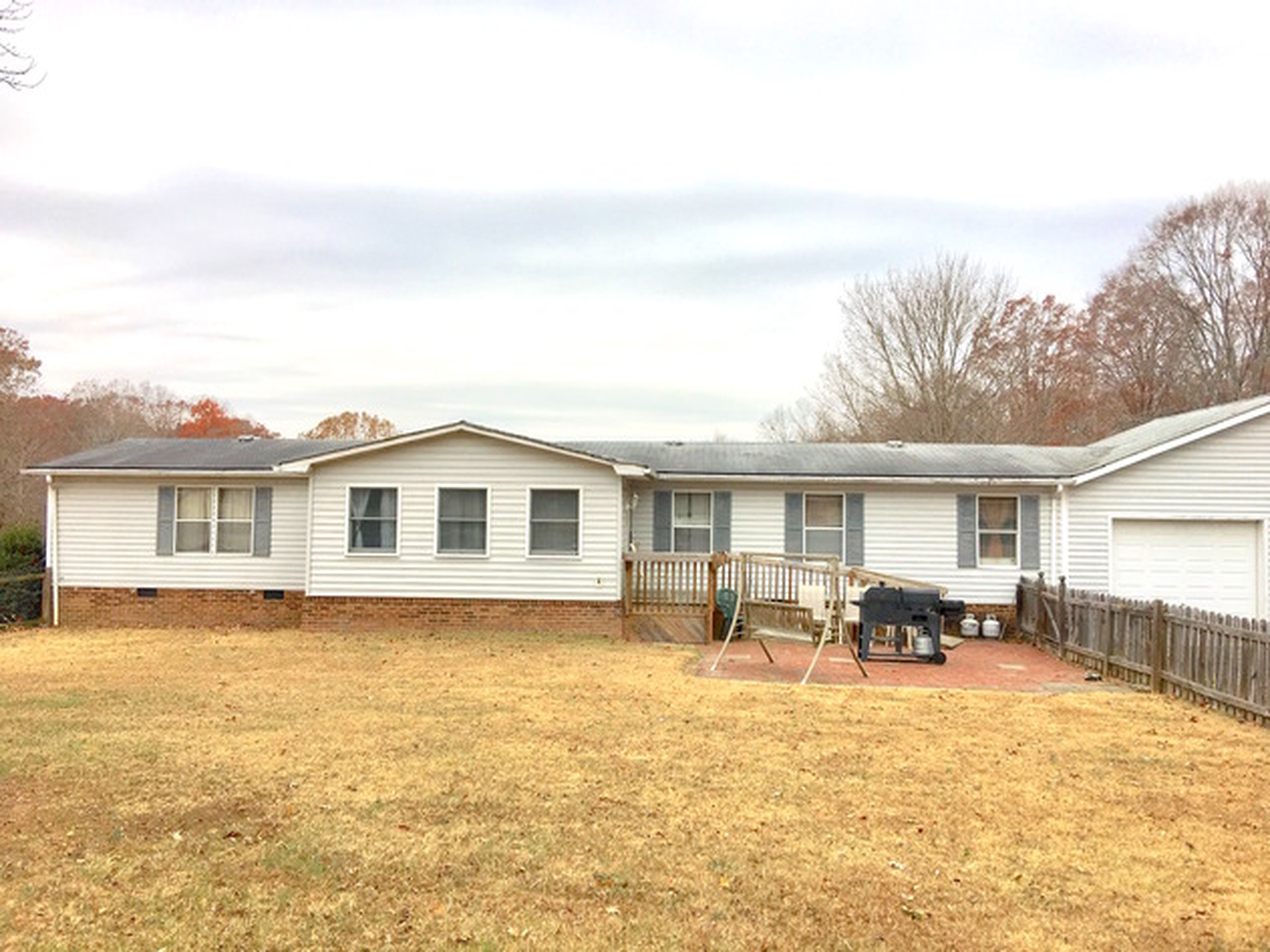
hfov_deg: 61.7
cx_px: 635
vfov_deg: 48.2
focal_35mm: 29
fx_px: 1064
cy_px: 476
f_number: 2.2
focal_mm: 4.15
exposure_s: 1/370
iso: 25
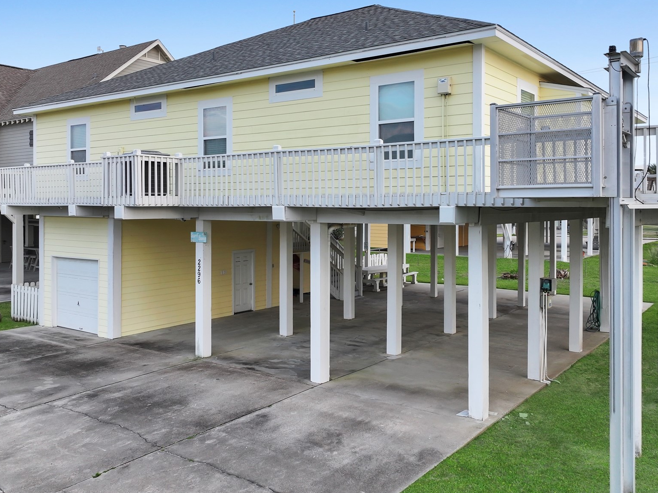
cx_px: 357
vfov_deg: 44.0
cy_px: 210
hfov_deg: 56.8
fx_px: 608
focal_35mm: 32
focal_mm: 12.29
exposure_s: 1/200
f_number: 2.8
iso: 130
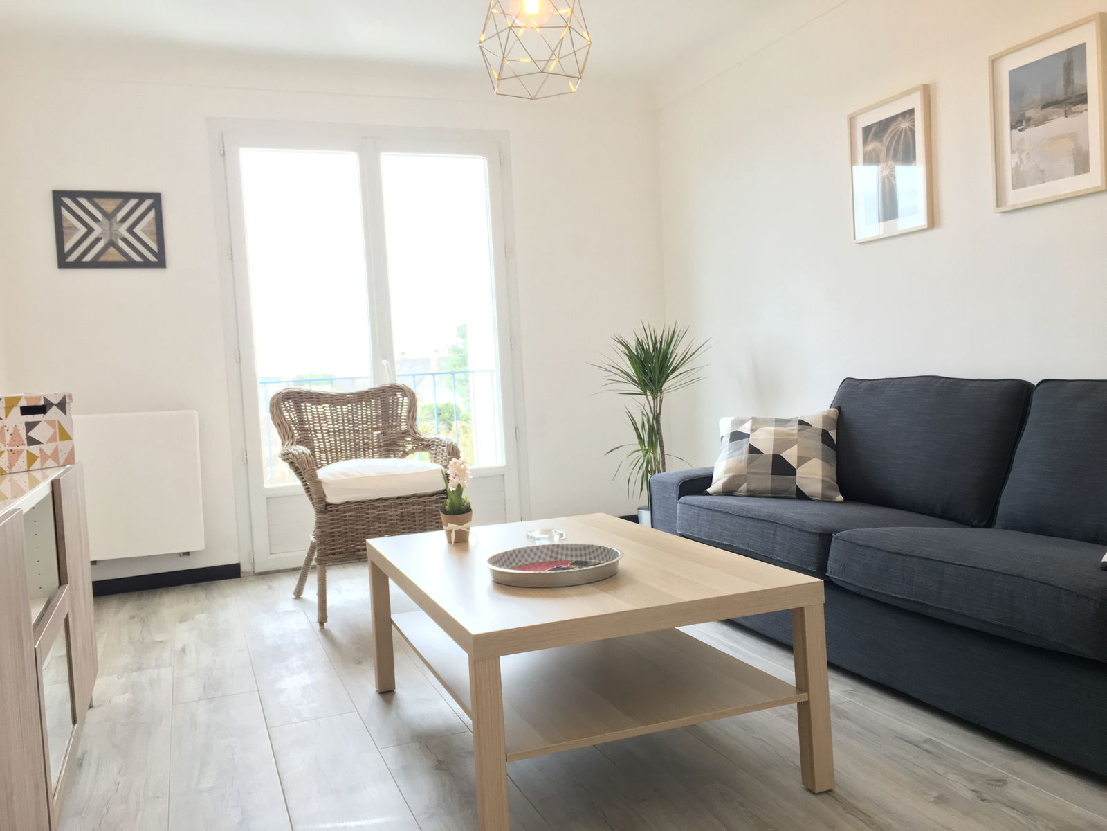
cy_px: 416
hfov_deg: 61.7
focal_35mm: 29
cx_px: 554
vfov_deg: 48.2
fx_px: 927
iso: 80
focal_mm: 4.15
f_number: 2.2
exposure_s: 1/33
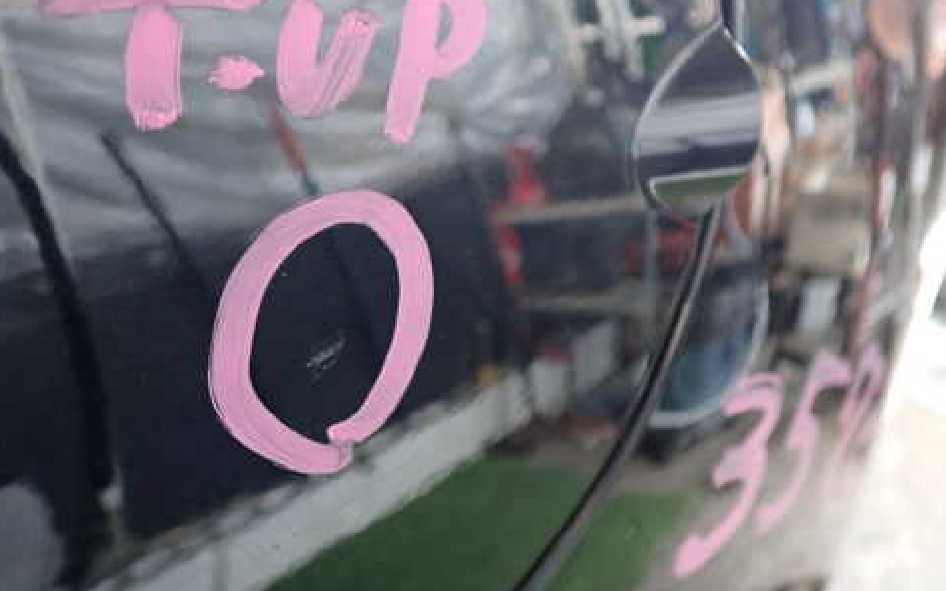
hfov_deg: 49.2
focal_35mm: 40
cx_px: 426
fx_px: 1031
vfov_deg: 31.9
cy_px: 246
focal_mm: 5.4
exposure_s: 1/30
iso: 400
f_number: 2.3
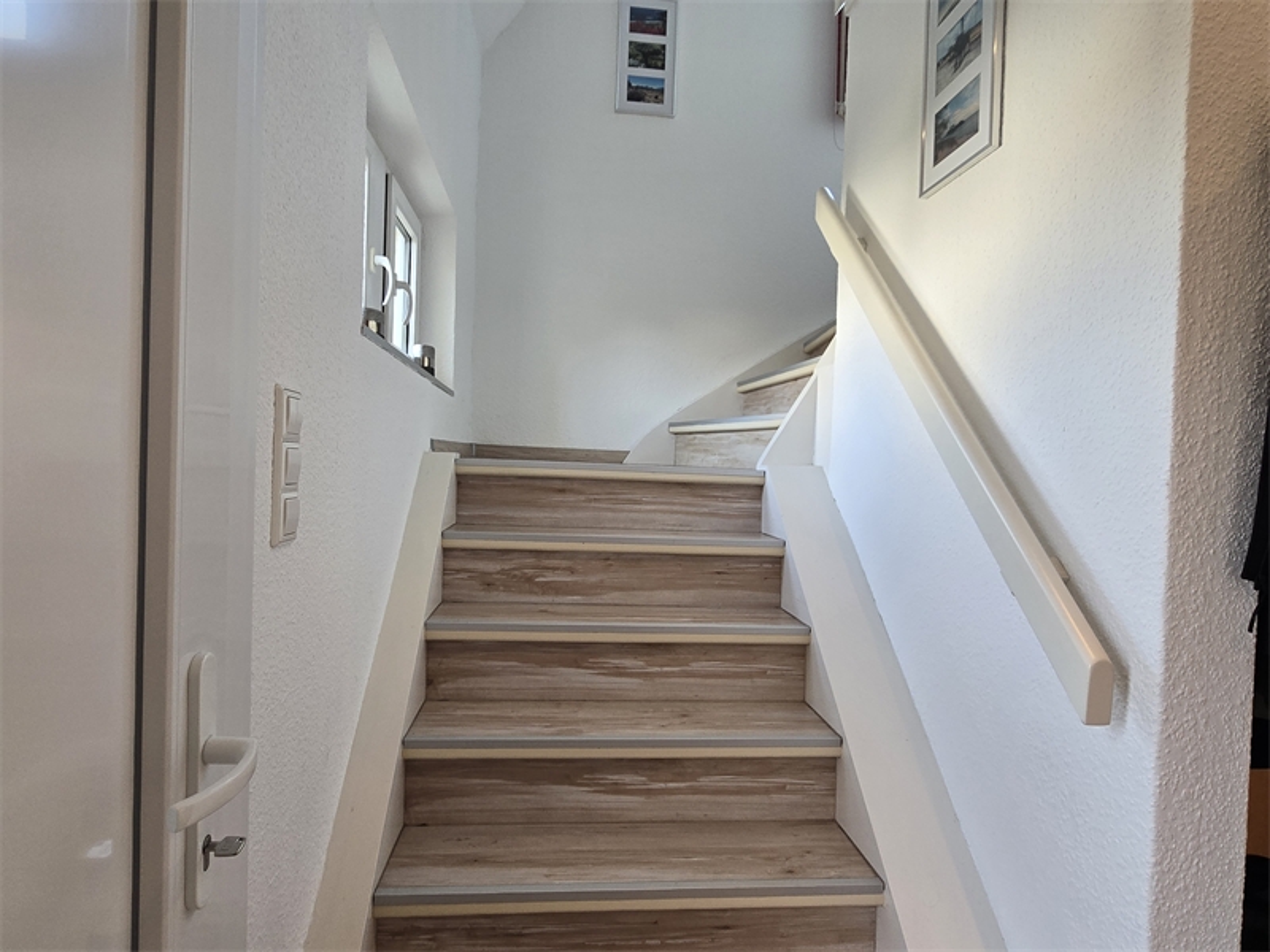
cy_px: 476
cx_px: 635
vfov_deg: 89.9
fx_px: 477
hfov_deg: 106.2
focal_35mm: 13
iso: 100
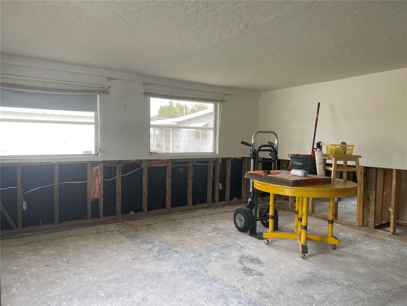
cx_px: 204
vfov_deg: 54.9
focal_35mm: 25
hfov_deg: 69.4
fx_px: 294
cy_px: 153
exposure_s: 1/121
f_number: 1.6
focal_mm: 5.1
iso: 80
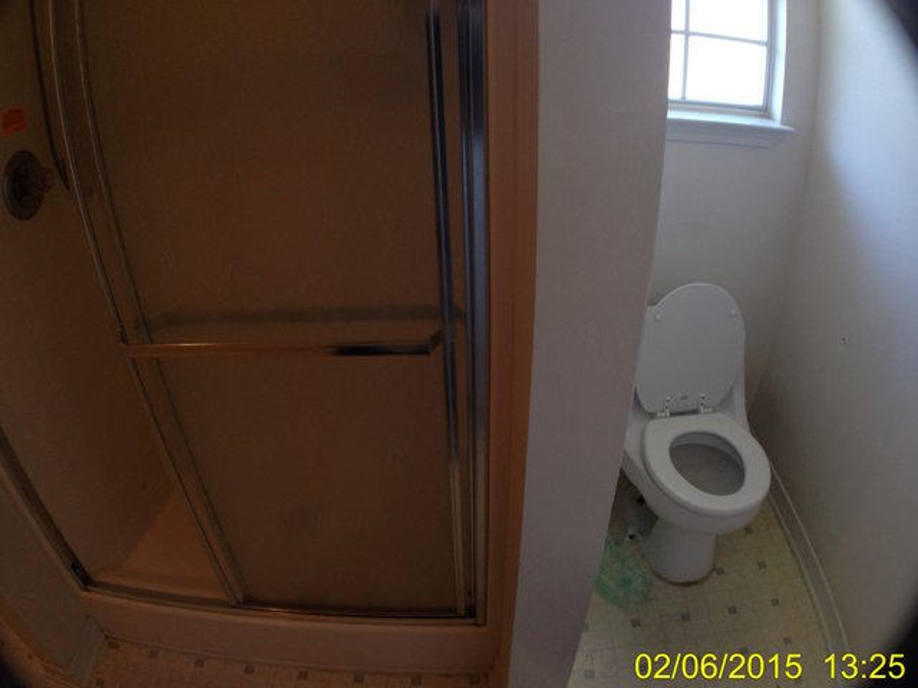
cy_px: 344
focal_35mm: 33
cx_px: 459
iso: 50
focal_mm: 4.12
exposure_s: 1/20
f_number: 2.4
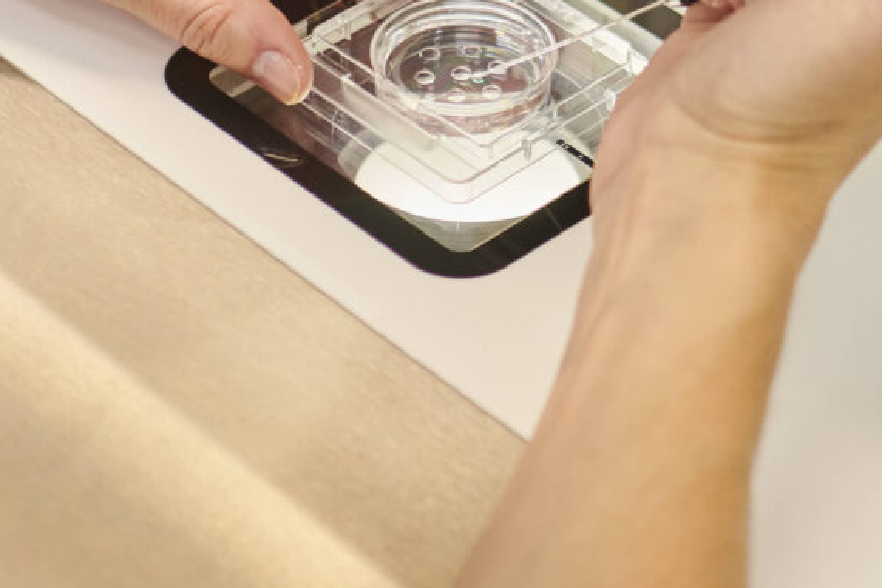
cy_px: -343
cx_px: 690
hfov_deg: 13.0
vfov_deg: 8.5
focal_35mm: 157
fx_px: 3847
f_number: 2.5
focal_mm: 35
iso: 640
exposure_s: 1/320
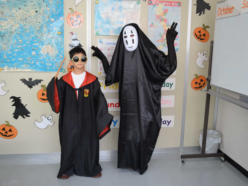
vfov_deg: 39.7
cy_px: 93
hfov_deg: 51.3
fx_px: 258
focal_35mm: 36
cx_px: 127
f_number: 4.5
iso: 400
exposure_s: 1/80
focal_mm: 22
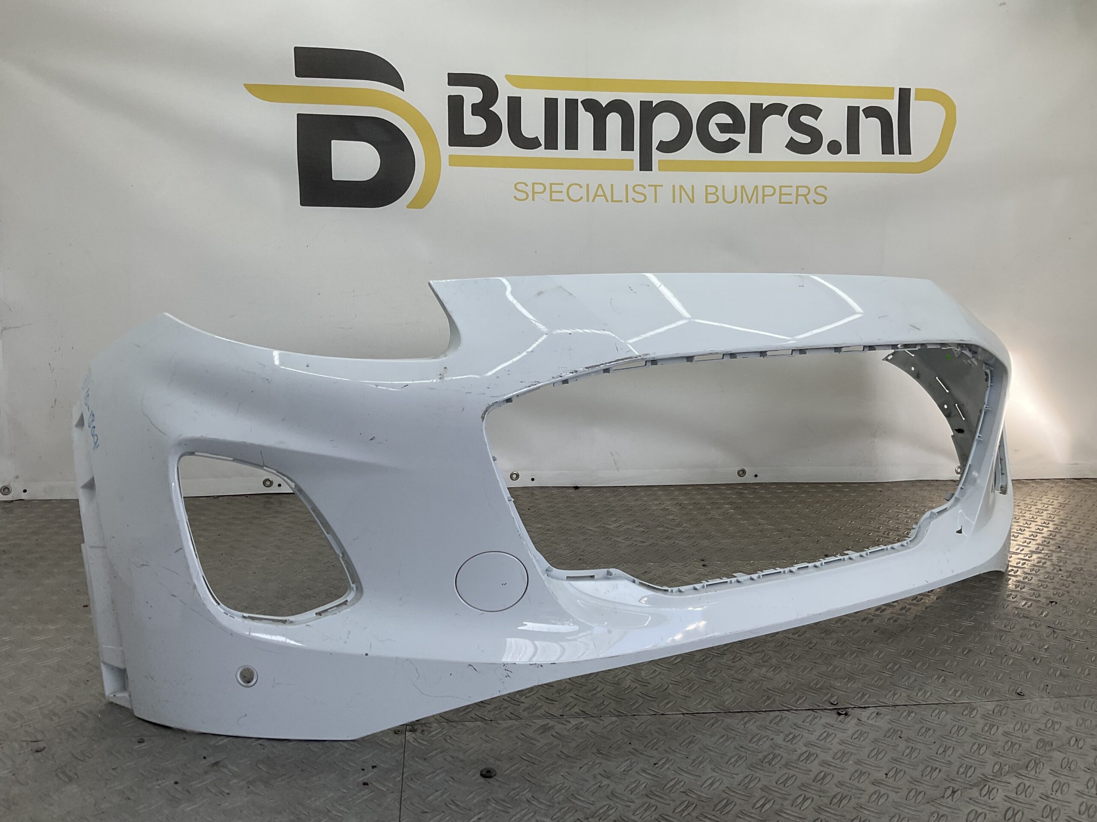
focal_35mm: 29
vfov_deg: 48.2
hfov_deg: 61.7
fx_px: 919
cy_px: 411
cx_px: 548
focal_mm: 3
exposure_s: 1/325
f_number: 1.8
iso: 16
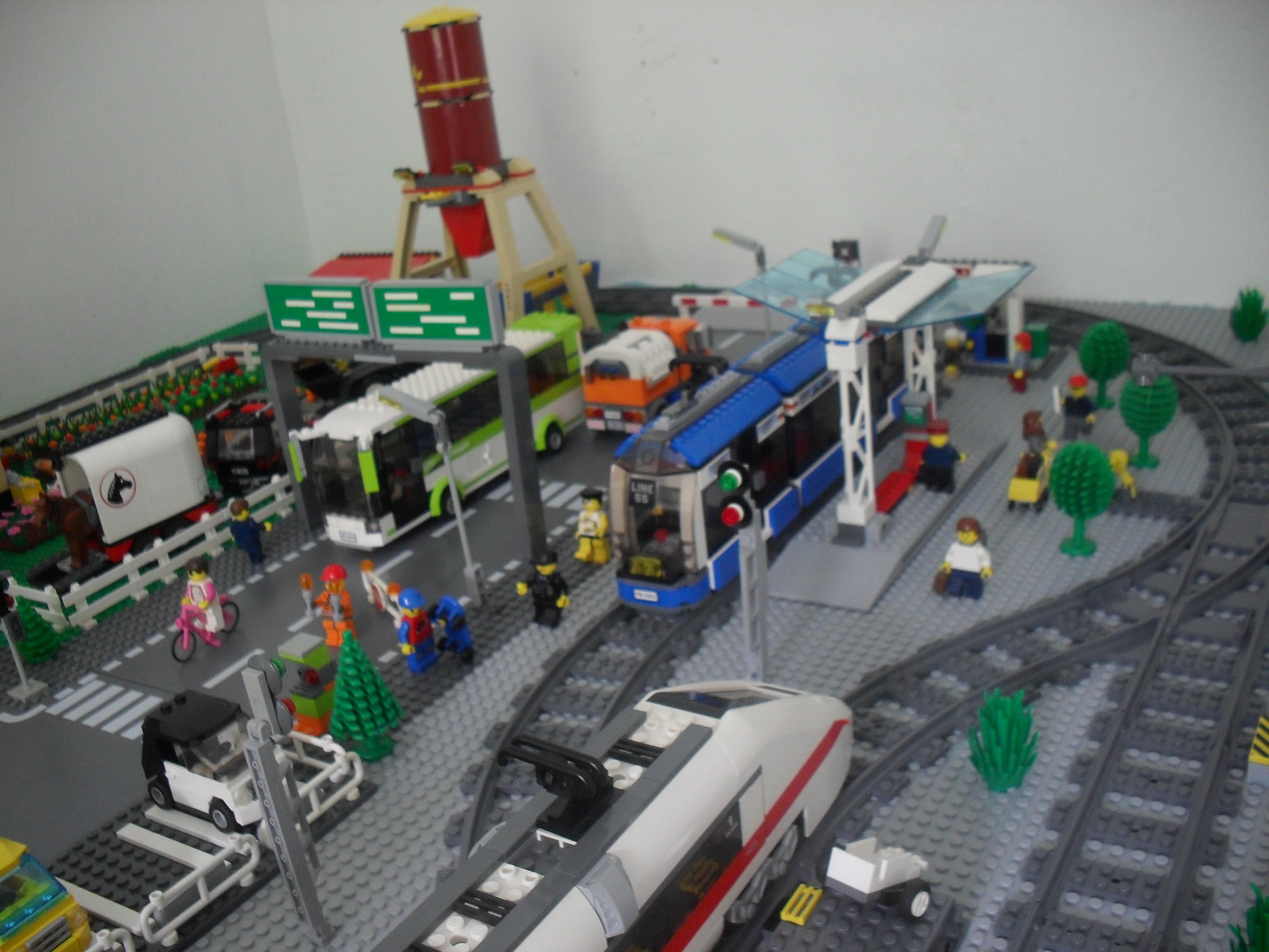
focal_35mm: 35
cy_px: 476
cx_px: 634
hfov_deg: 52.6
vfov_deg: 40.7
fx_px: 1283
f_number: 3.2
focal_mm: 6.3
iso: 200
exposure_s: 1/3
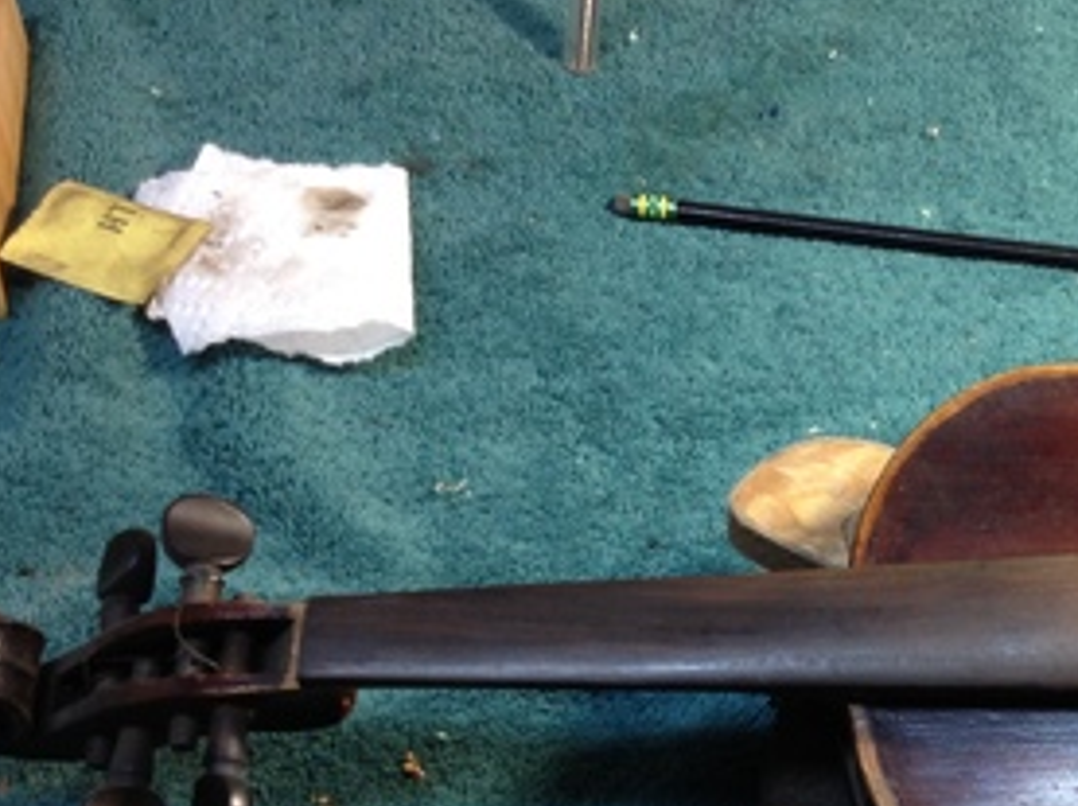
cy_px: 678
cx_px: 1105
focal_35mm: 81
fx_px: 2519
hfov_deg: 23.1
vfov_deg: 18.0
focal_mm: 4.28
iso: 64
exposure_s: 1/20
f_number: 2.4
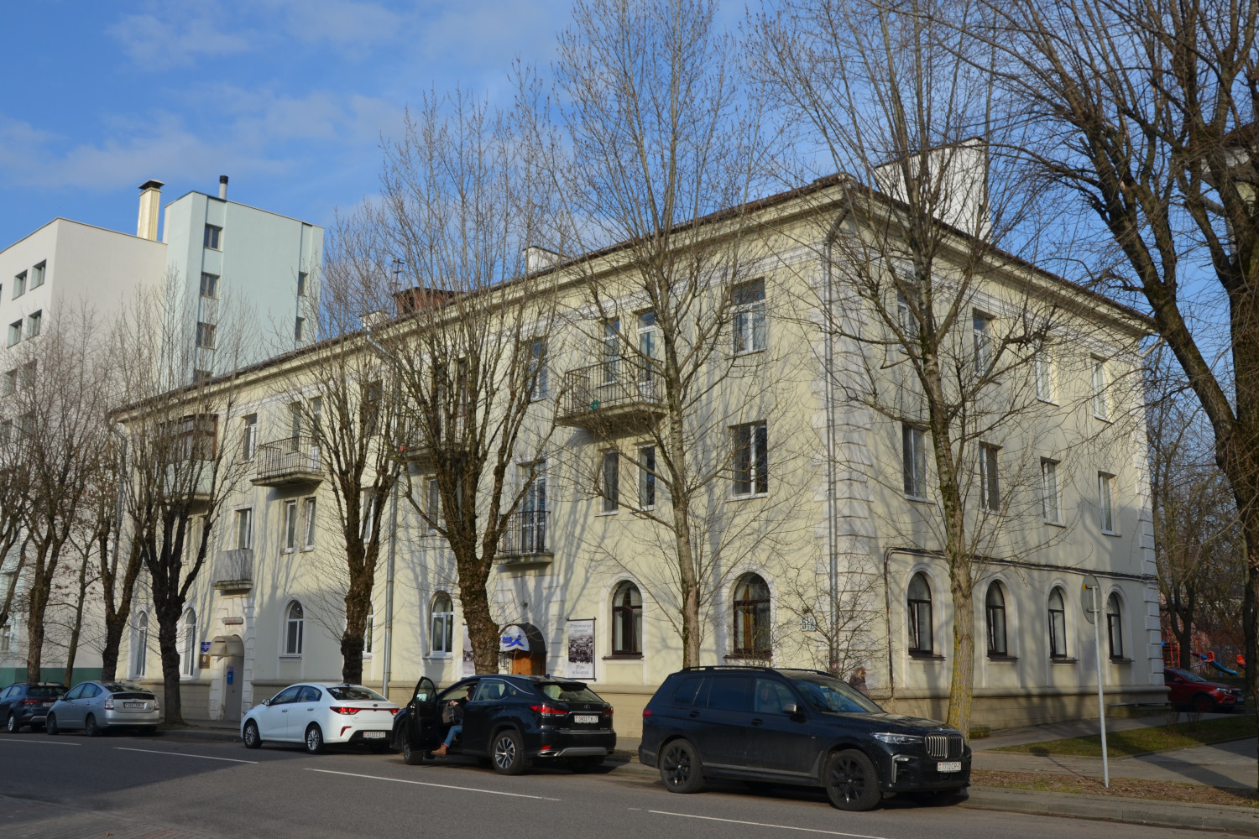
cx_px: 630
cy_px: 420
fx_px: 1154
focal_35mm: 33
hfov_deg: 57.2
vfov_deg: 40.0
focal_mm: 22
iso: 100
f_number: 8
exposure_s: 1/250
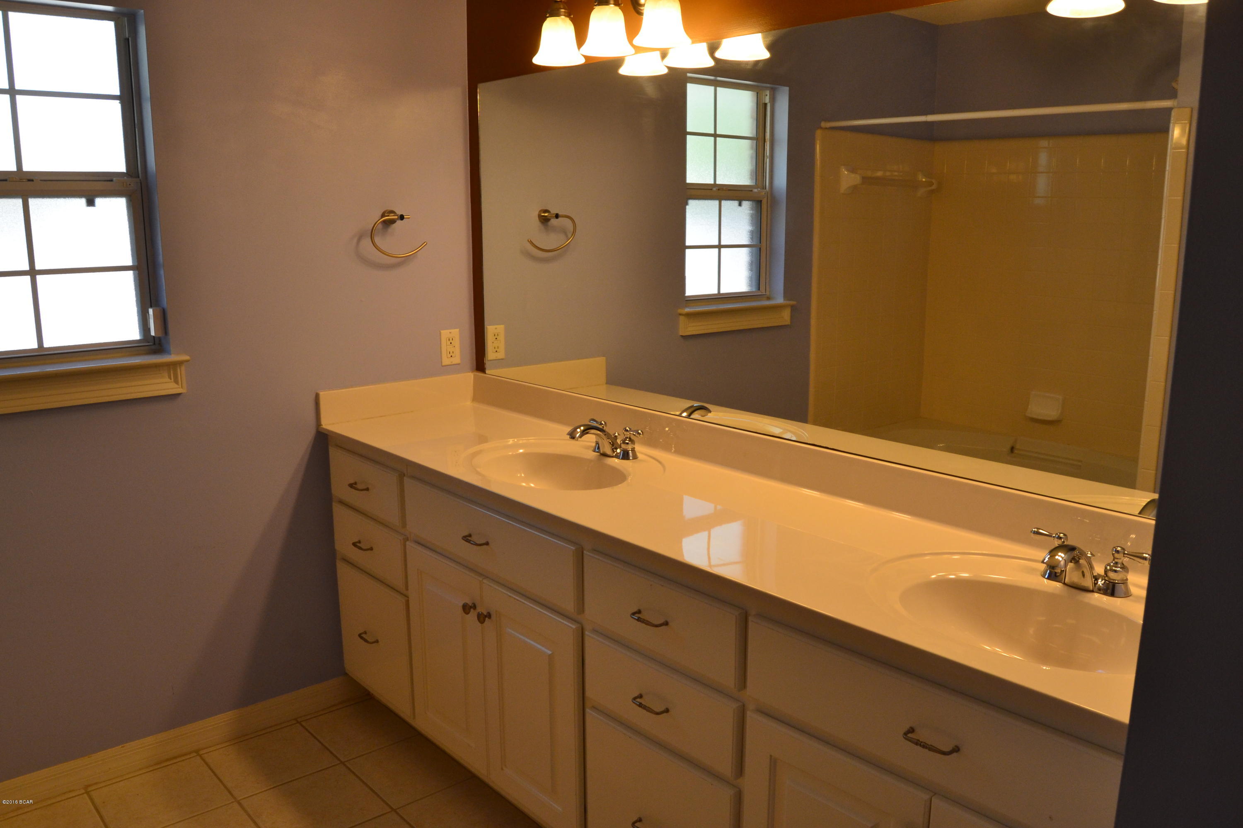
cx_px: 622
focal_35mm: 27
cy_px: 414
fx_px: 932
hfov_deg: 67.4
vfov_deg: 47.9
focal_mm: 18
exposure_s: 1/60
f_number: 8
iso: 560
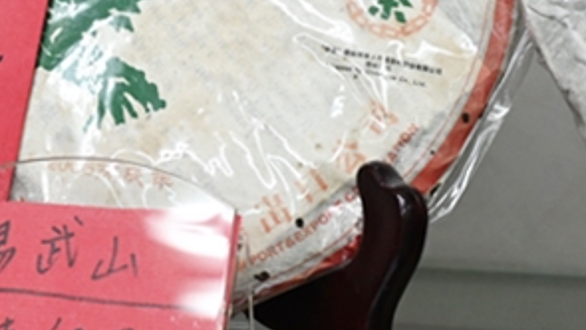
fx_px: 2315
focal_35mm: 149
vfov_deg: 8.0
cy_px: -106
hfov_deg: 14.3
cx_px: 115
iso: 1250
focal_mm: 42
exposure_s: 1/125
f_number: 7.1
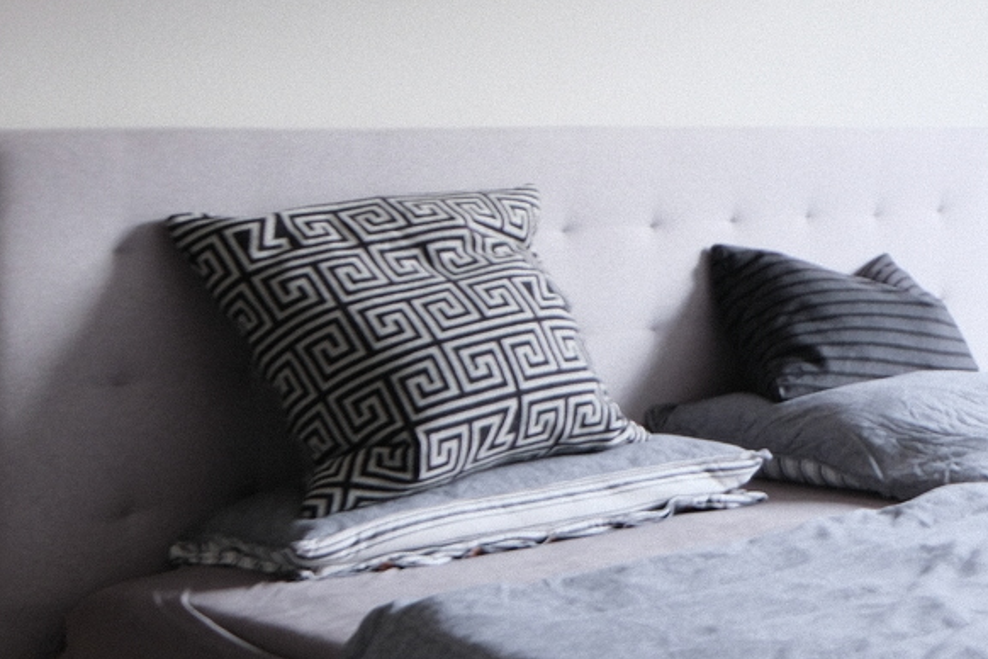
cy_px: 157
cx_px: 1075
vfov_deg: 20.4
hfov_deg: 27.9
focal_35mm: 66
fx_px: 1811
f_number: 4
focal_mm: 10
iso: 320
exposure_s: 1/15
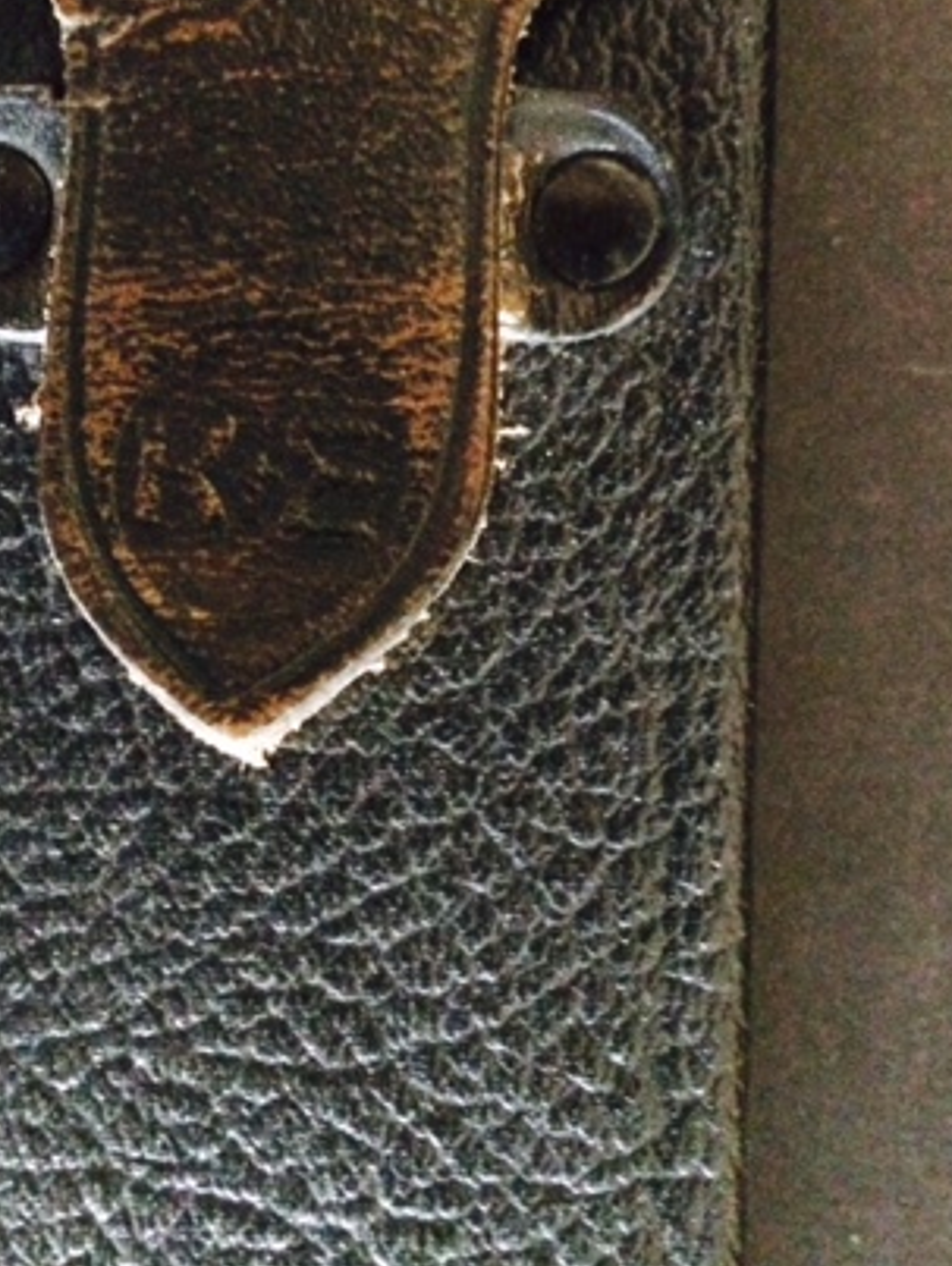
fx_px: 1684
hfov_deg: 31.6
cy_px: 380
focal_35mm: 46
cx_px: 471
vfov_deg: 40.5
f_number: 2.2
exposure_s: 1/15
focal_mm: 4.15
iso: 1250
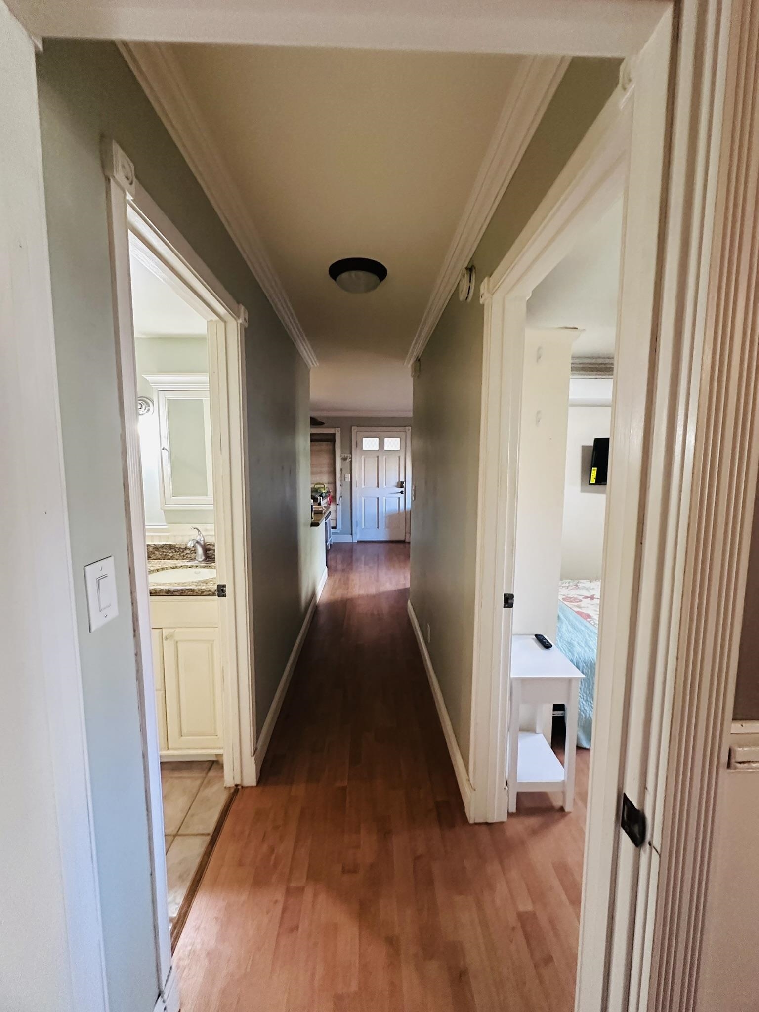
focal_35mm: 14
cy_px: 506
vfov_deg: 102.1
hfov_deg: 85.7
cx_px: 380
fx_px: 409
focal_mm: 2.22
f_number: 2.2
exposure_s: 1/60
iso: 800
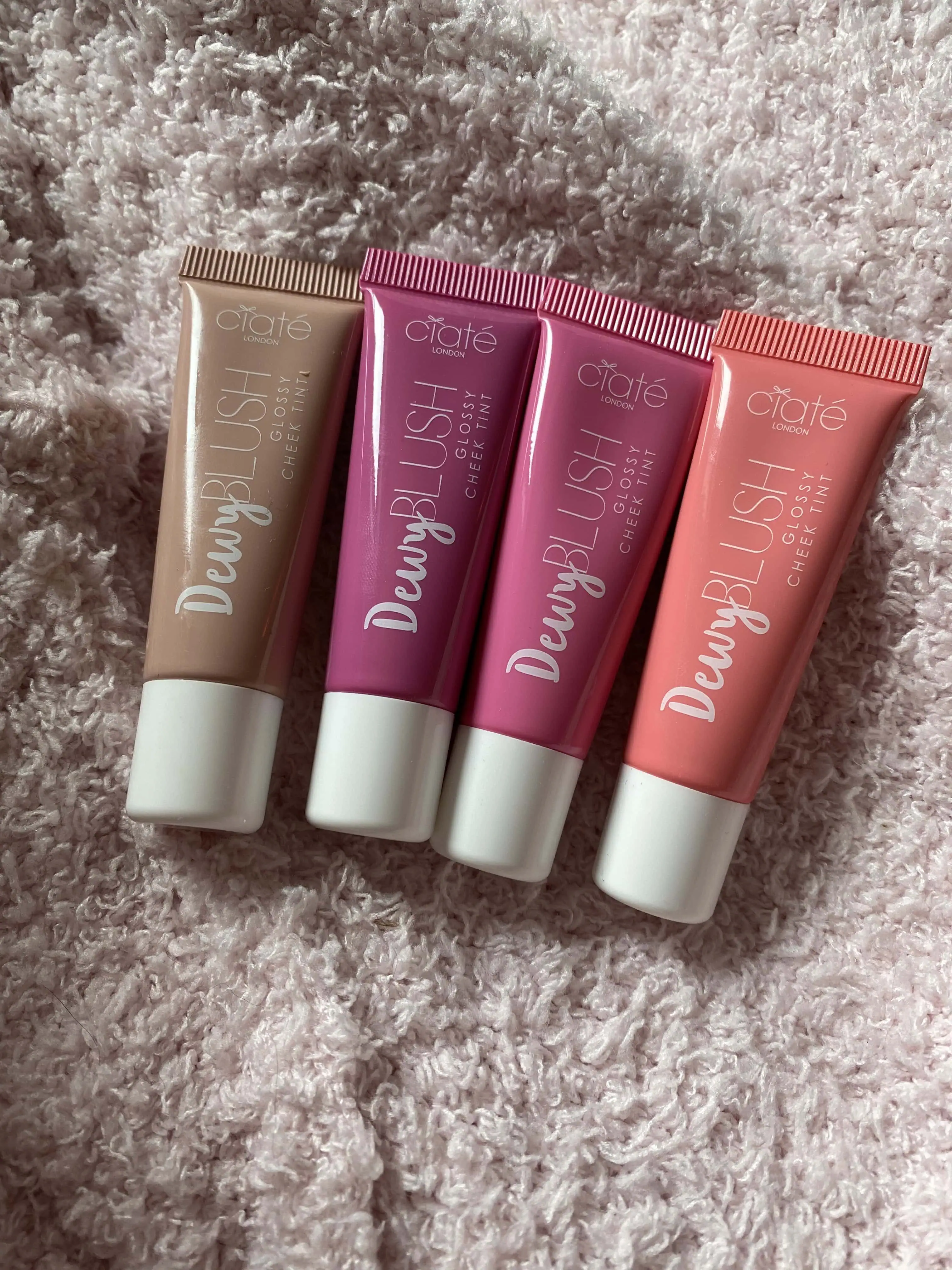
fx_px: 953
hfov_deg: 53.1
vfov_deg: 67.3
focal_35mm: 26
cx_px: 476
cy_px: 635
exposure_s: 1/121
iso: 100
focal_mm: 4.2
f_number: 1.8
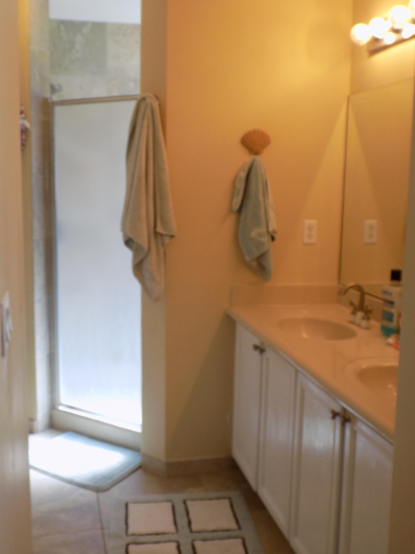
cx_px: 208
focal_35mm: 37
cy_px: 277
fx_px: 591
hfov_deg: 38.7
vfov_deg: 50.1
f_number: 3.5
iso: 125
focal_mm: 6.6
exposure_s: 1/30
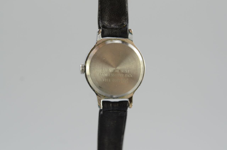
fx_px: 566
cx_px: 114
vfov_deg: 15.1
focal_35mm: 90
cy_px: 75
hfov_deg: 22.7
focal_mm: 60
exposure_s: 1/125
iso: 640
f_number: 5.6
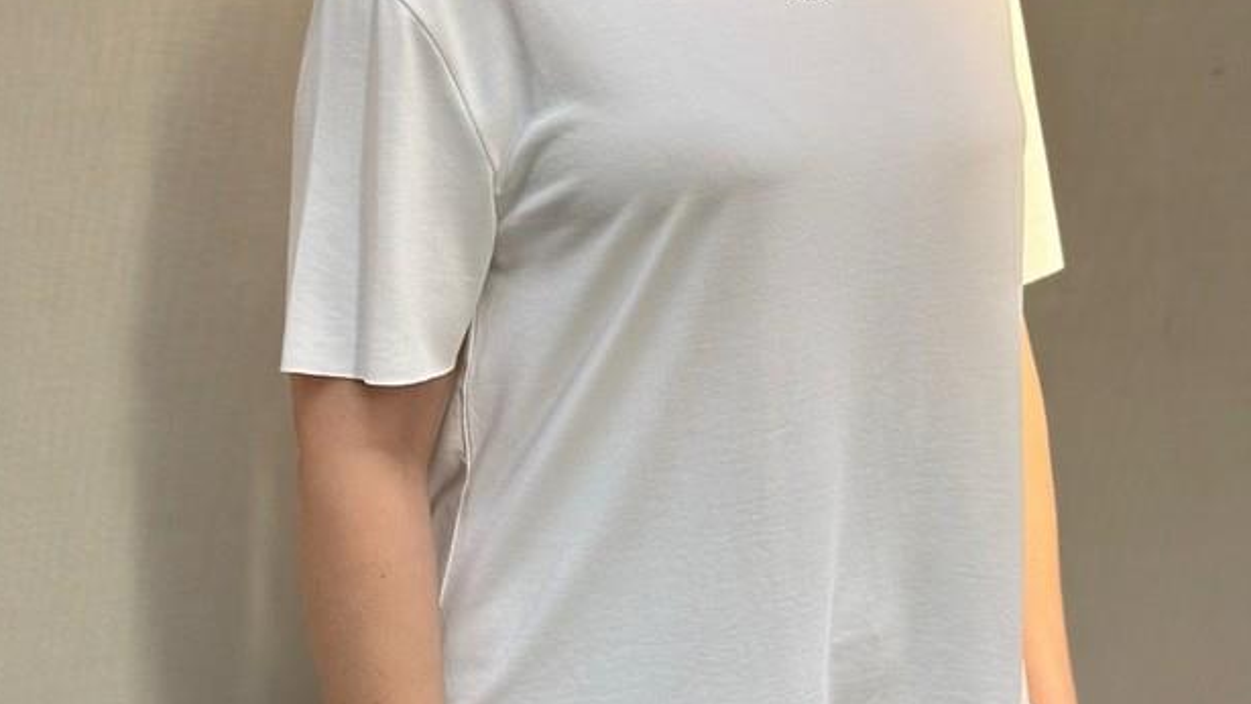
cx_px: 751
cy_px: 81
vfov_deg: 14.1
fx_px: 2820
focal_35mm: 85
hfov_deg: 25.0
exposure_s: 1/487
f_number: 1.78
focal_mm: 6.86
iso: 80
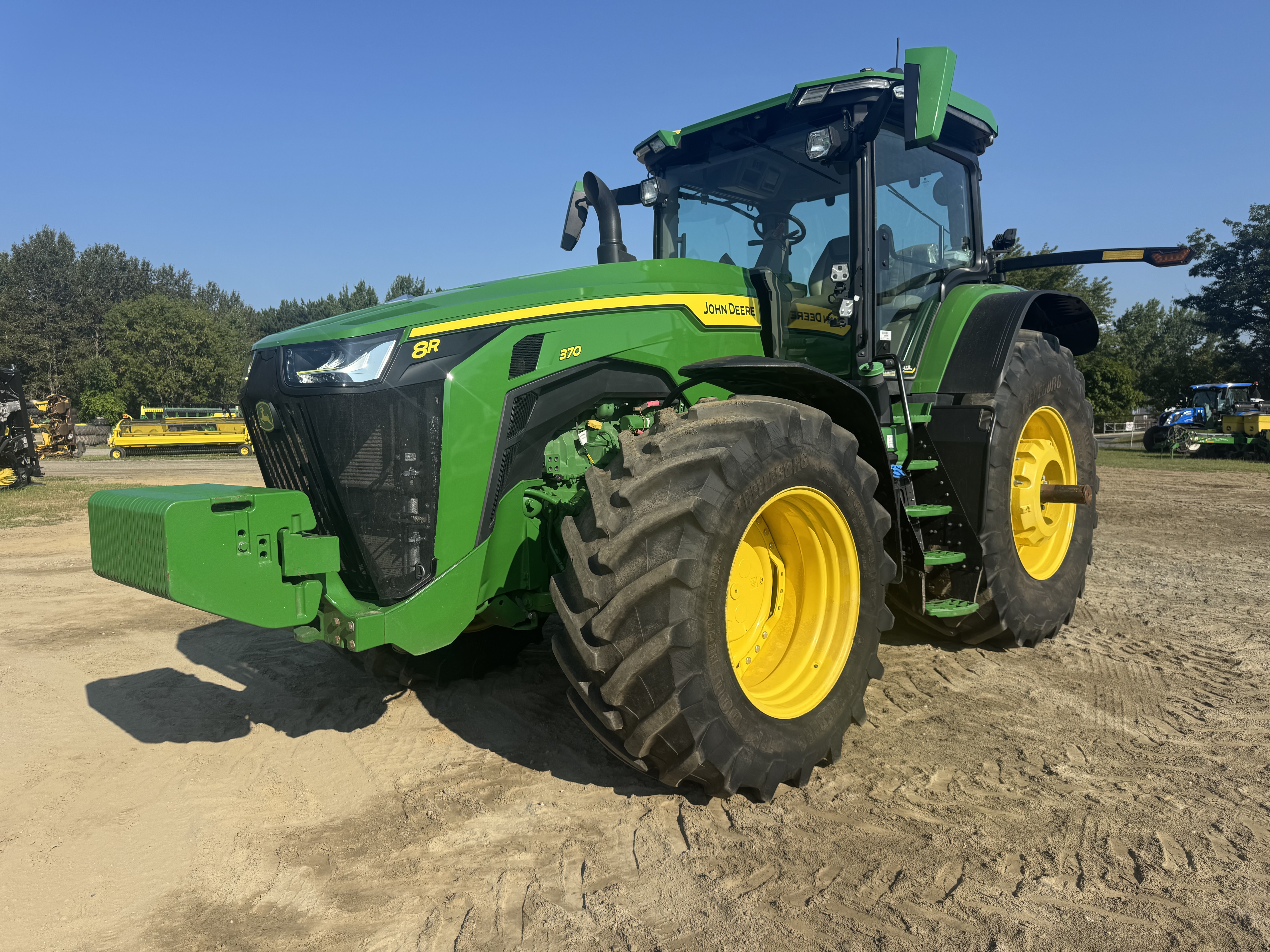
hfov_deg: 71.6
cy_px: 476
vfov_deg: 56.8
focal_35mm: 24
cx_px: 635
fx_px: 881
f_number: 1.78
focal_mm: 6.76
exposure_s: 1/4310
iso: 80
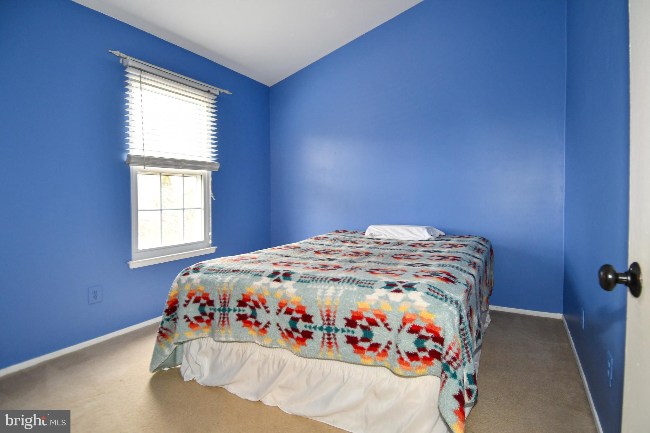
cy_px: 216
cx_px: 325
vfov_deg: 67.4
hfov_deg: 90.0
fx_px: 325
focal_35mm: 18
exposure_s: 1/60
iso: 900
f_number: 4
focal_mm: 12
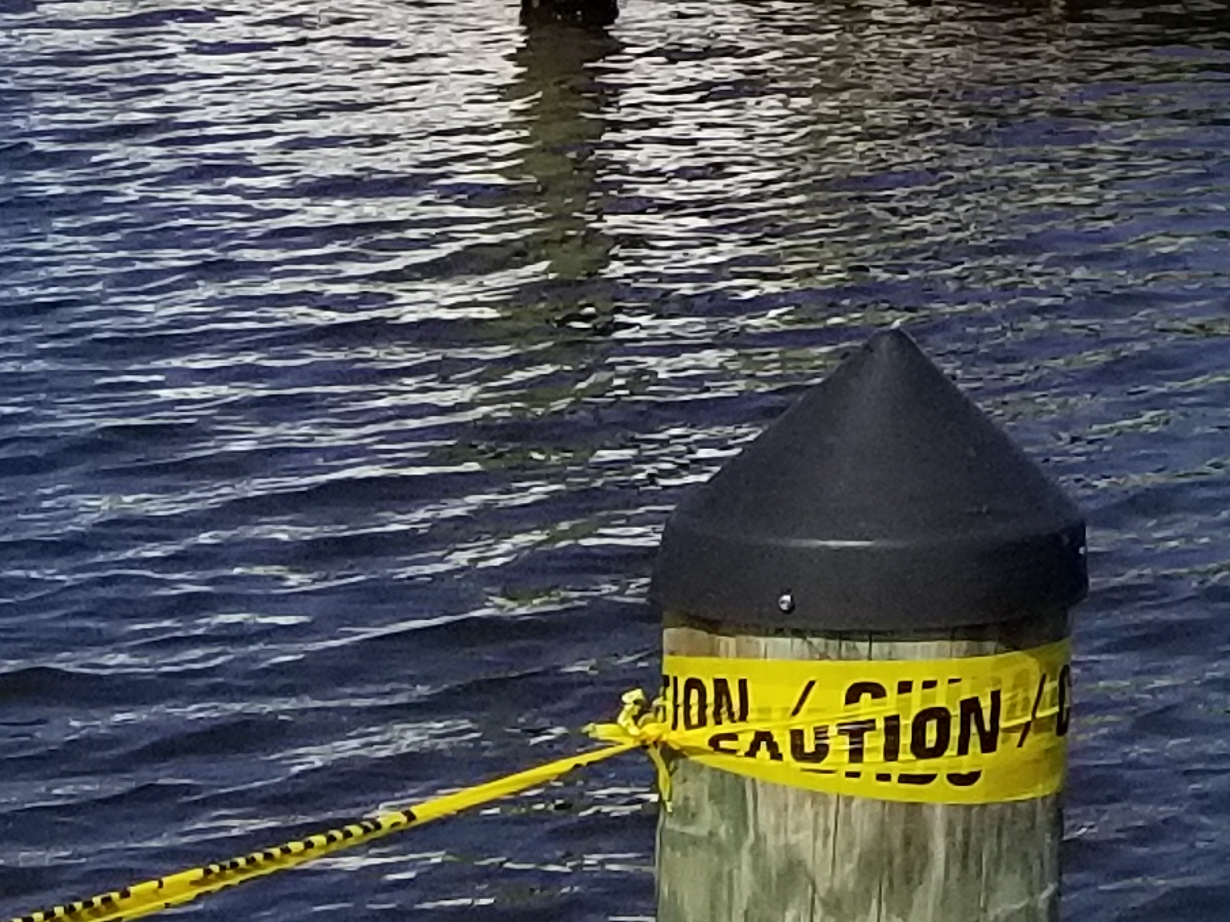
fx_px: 4122
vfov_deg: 11.7
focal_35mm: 116
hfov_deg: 13.8
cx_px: 2636
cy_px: -815
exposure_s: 1/4144
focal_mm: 4.3
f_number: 1.7
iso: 50
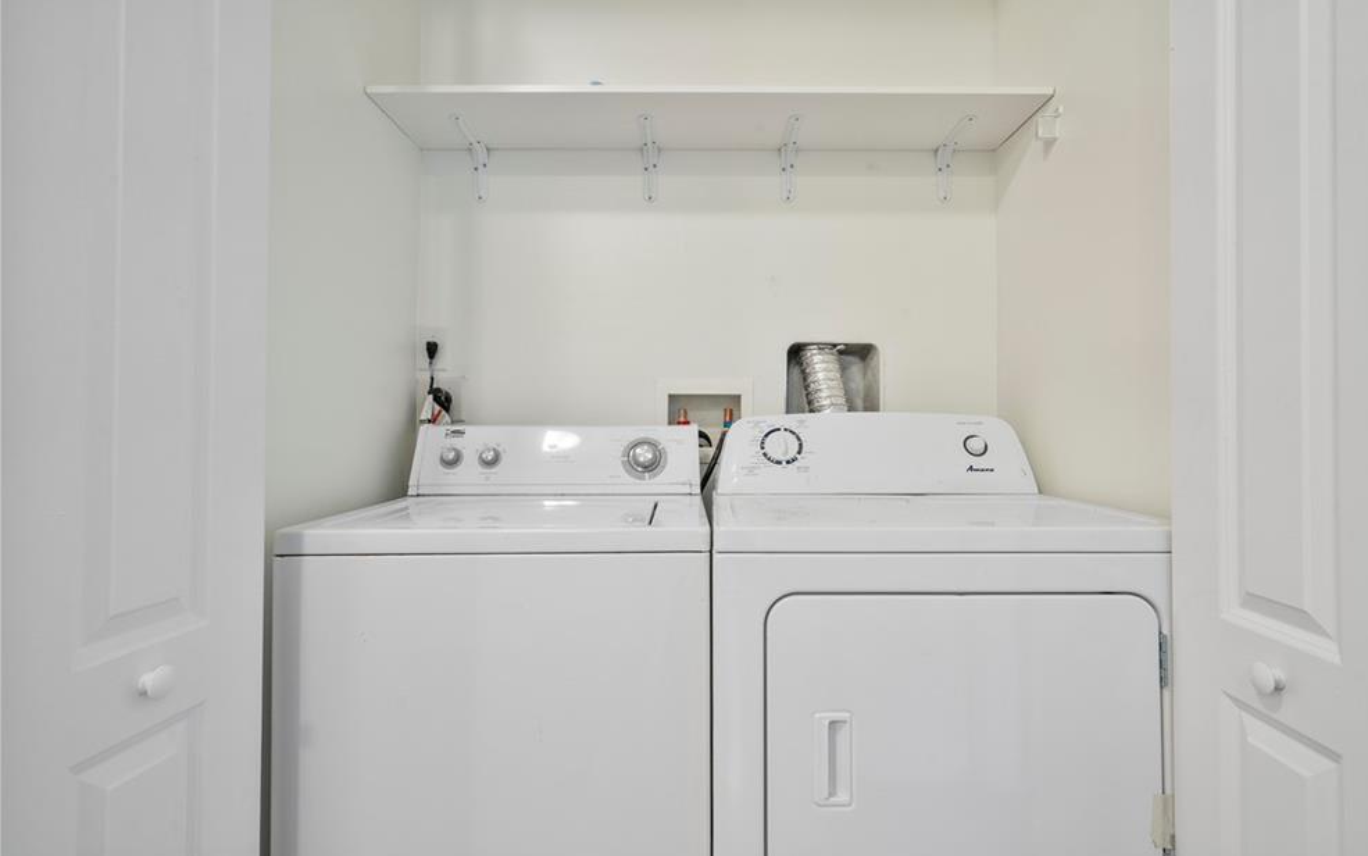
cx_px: 710
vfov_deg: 65.0
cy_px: 427
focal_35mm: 18
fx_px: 671
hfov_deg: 91.0
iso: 640
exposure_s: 1/20
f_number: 10
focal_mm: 17
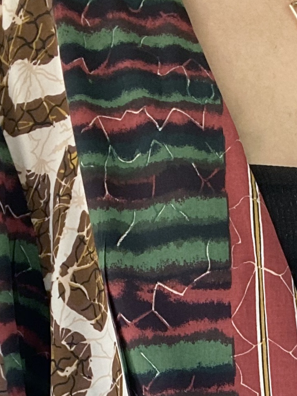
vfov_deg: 18.8
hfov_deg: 15.2
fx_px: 1098
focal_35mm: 96
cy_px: 531
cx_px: 279
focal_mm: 2.71
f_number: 2.2
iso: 100
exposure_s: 1/98
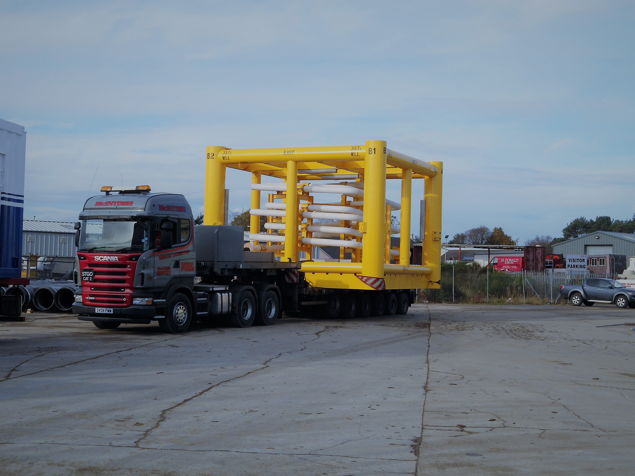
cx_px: 317
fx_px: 991
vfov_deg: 27.0
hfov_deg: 35.5
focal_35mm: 54
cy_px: 237
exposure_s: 1/500
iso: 80
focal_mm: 9.5
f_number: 3.9
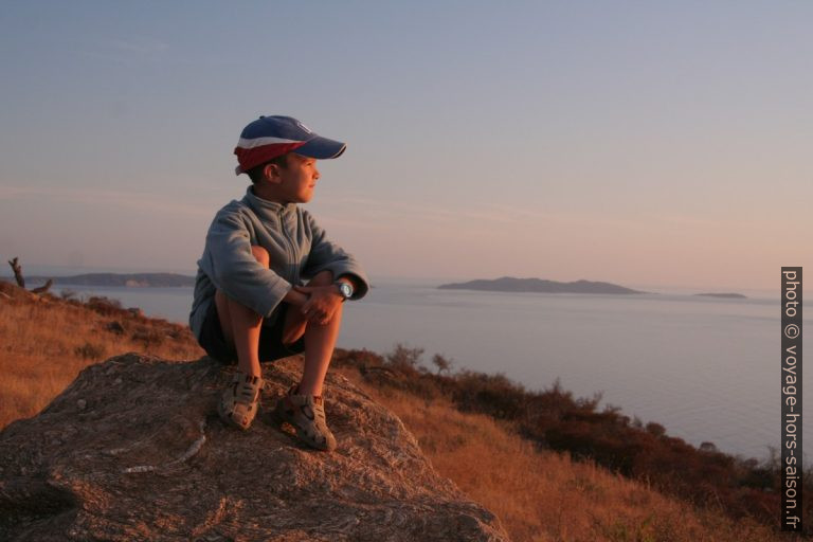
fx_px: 1265
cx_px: 406
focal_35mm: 56
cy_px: 271
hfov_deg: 35.6
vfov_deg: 24.2
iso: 400
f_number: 10
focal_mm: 35
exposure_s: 1/100
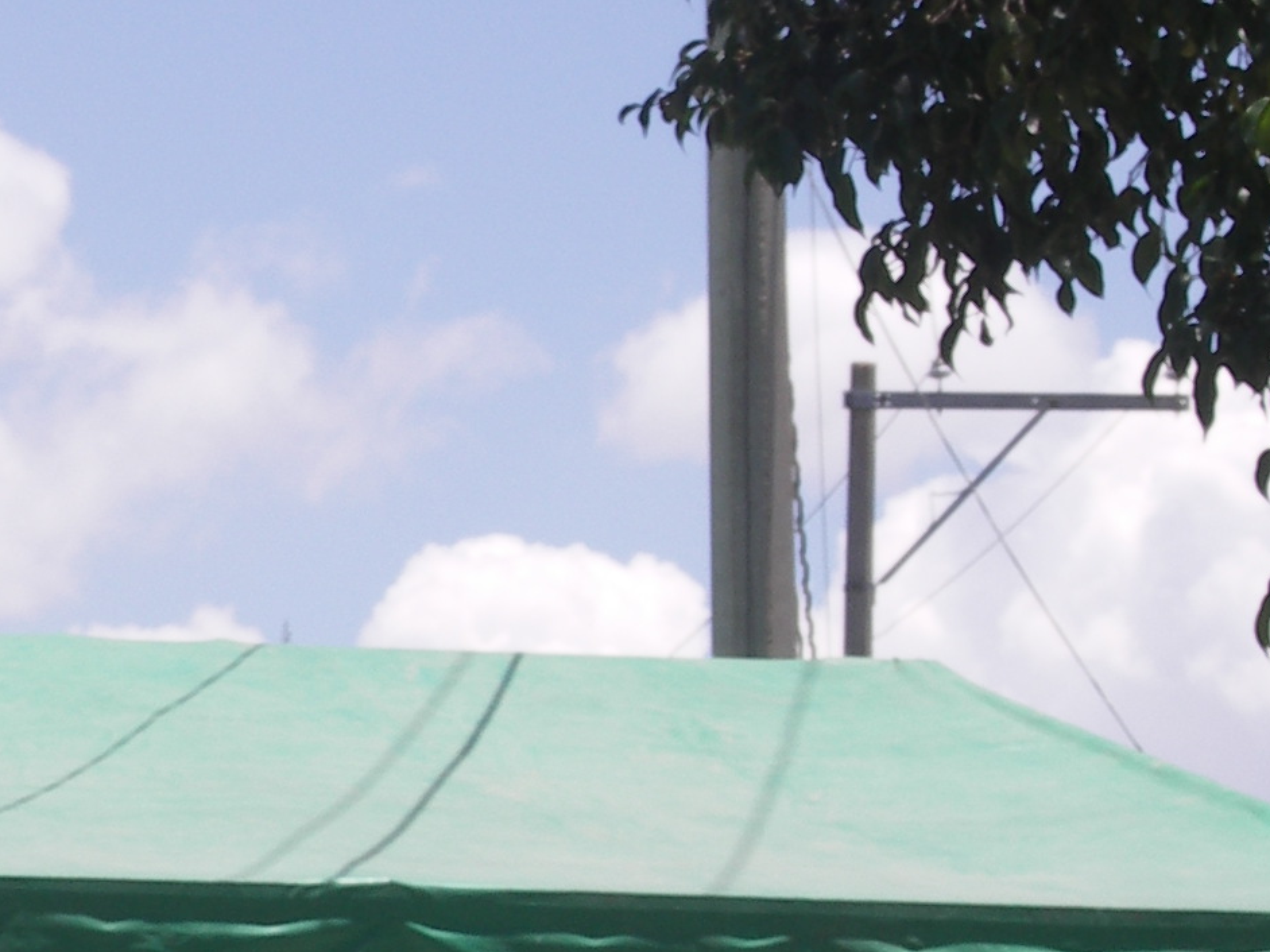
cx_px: -526
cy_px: 1381
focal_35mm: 260
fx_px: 9537
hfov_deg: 7.5
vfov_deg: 5.7
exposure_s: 1/200
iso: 50
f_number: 6.3
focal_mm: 19.5
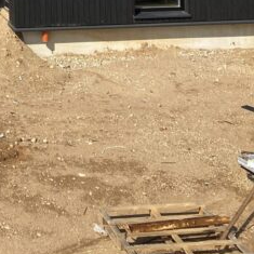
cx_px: -125
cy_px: -201
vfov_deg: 15.1
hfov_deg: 16.0
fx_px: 830
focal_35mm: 100
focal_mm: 4.25
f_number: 1.8
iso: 32
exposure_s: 1/2315
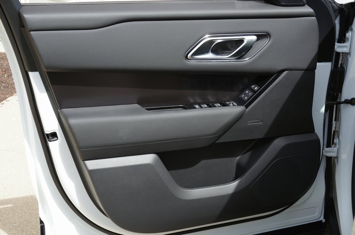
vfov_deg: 26.3
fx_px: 502
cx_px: 178
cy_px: 118
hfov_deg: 39.0
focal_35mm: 51
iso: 100
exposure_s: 1/160
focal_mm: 34
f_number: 8
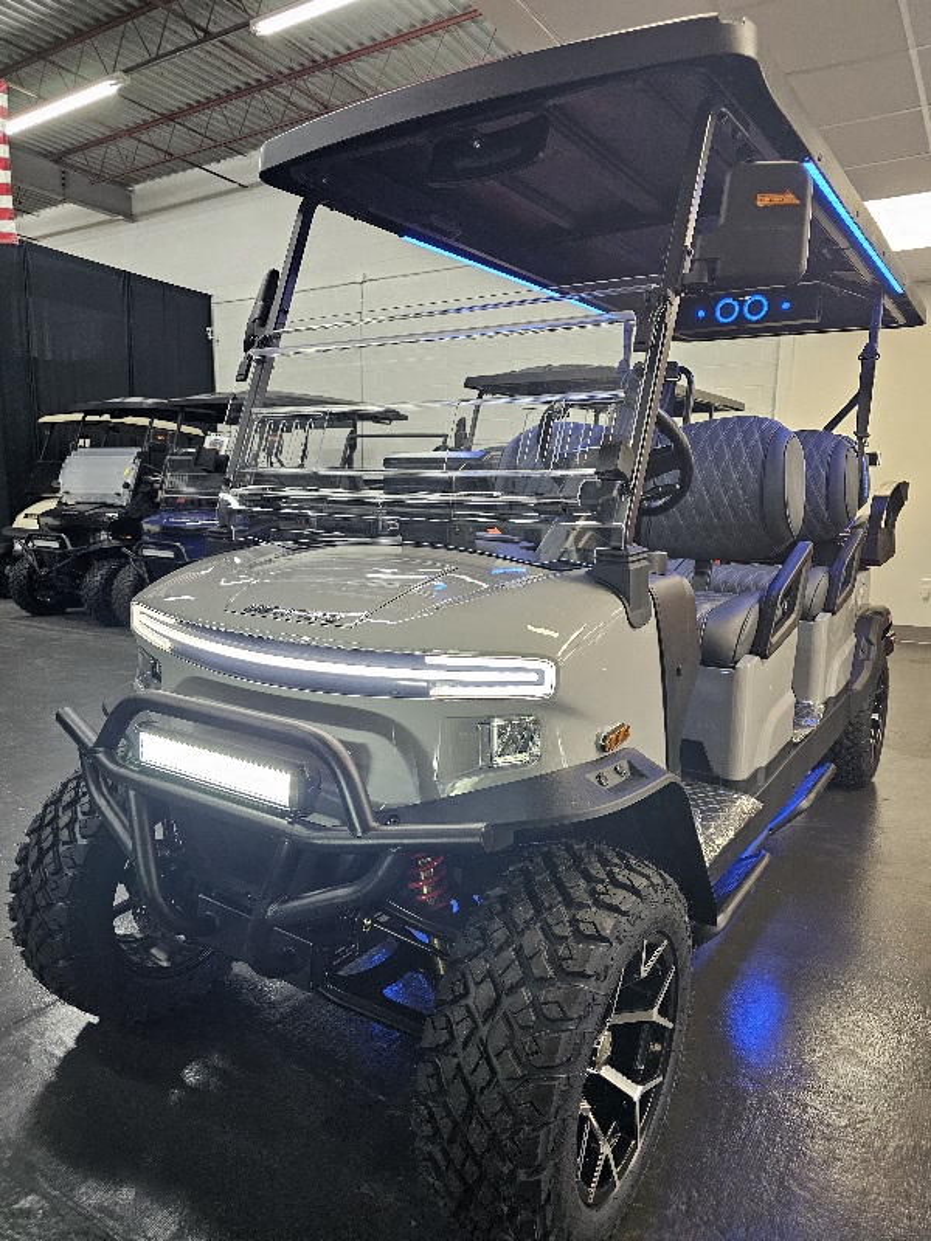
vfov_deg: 73.9
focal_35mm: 23
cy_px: 620
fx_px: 825
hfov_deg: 58.9
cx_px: 466
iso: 320
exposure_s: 1/120
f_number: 1.7
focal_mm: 6.3
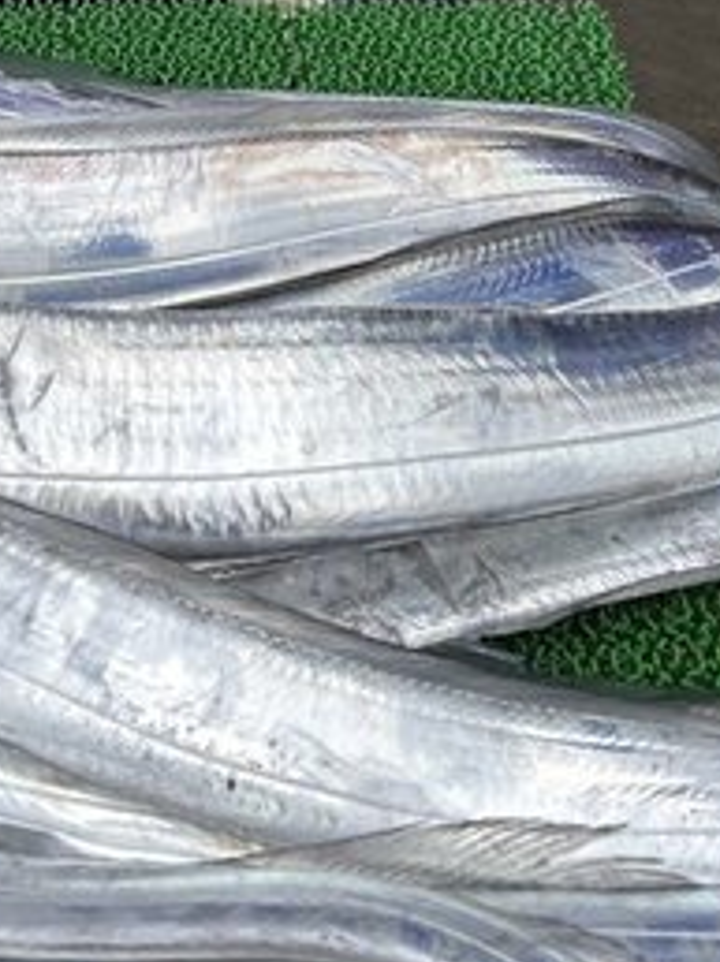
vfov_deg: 20.3
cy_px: -373
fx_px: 2389
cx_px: -60
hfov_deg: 16.6
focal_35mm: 86
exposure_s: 1/978
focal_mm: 5.96
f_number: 1.6
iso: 50
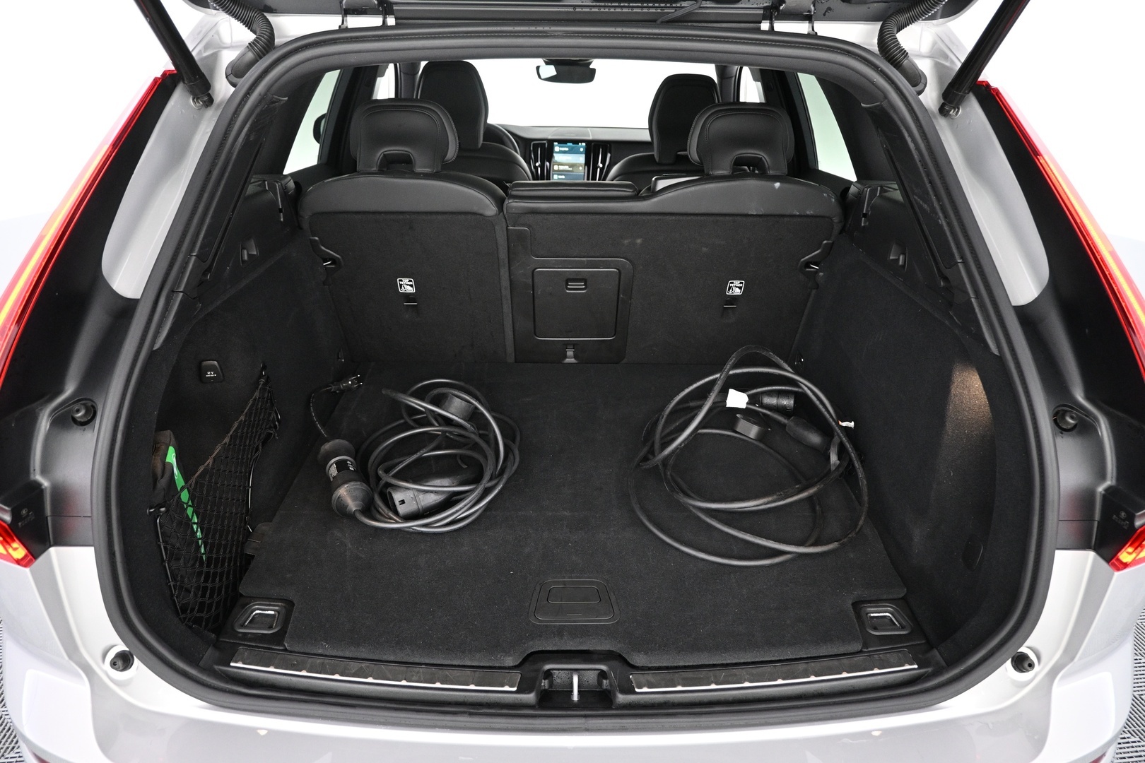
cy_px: 382
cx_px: 572
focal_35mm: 24
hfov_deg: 73.7
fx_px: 763
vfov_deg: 53.1
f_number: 3.5
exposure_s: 1/20
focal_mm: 16
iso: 1600
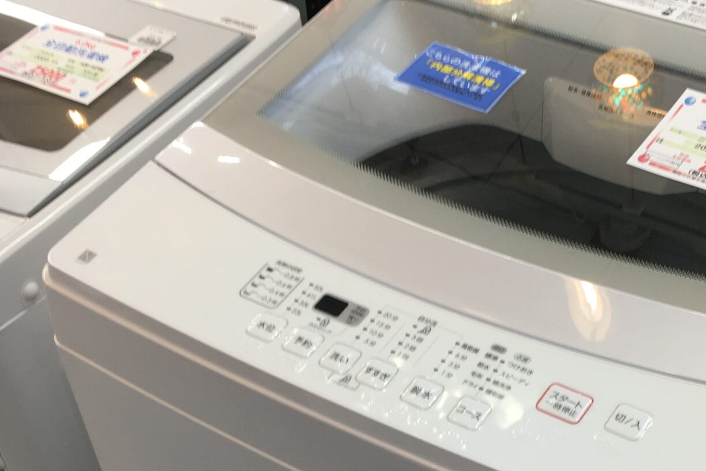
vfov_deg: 21.0
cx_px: 484
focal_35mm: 63
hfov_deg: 31.6
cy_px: 451
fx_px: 1235
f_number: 2.2
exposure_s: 1/50
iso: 25
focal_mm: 4.15
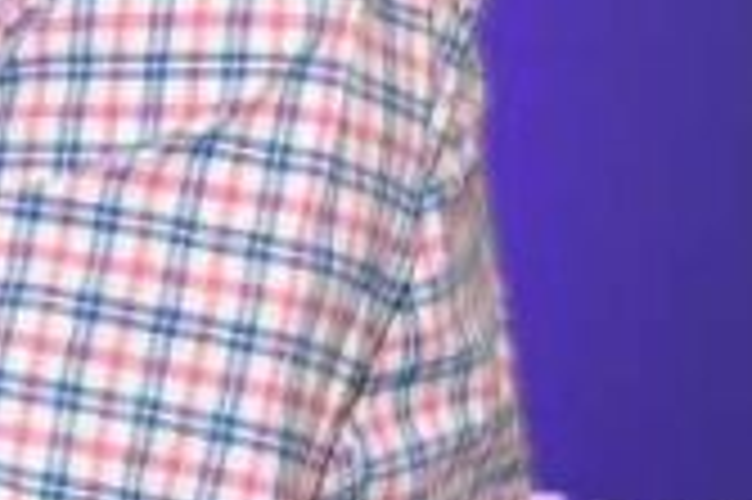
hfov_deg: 8.2
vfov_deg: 6.4
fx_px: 4487
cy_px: 162
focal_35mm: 215
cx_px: -1450
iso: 640
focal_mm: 35
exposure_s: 1/60
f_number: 6.3
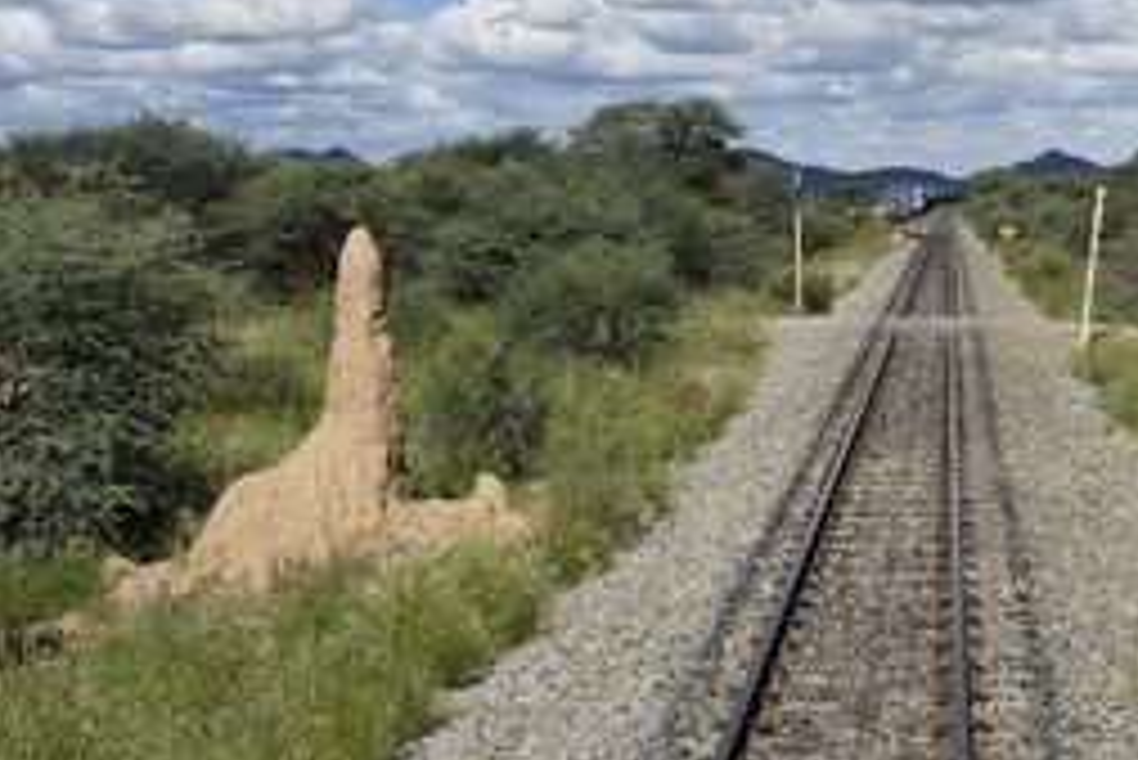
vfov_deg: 18.7
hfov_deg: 27.3
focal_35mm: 73
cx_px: 864
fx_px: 2309
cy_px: 324
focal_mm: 44
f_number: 10
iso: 400
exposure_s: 1/1600
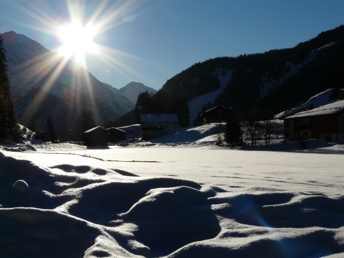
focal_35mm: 52
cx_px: 172
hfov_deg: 36.8
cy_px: 129
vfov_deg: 28.0
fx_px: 517
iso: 100
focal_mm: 8.5
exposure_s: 1/1000
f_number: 8
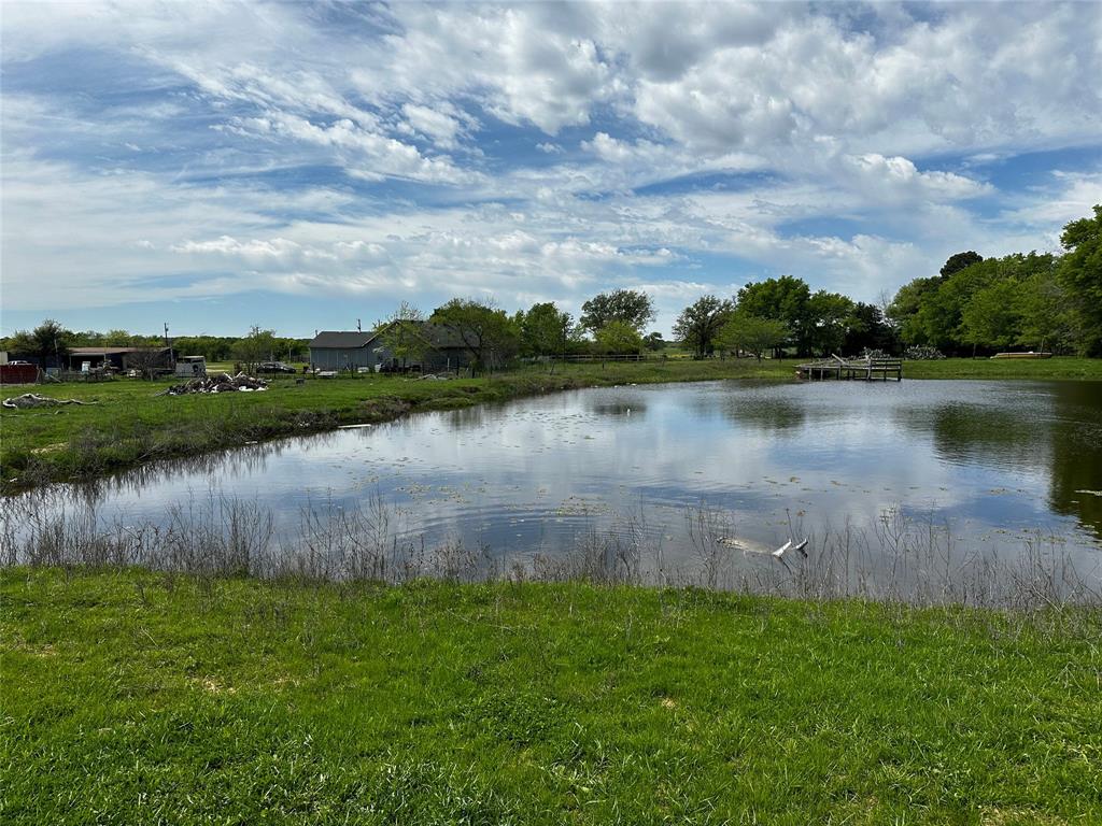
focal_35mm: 24
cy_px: 413
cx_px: 551
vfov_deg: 56.8
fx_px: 764
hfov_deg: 71.6
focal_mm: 6.86
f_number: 1.78
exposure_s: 1/7576
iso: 80
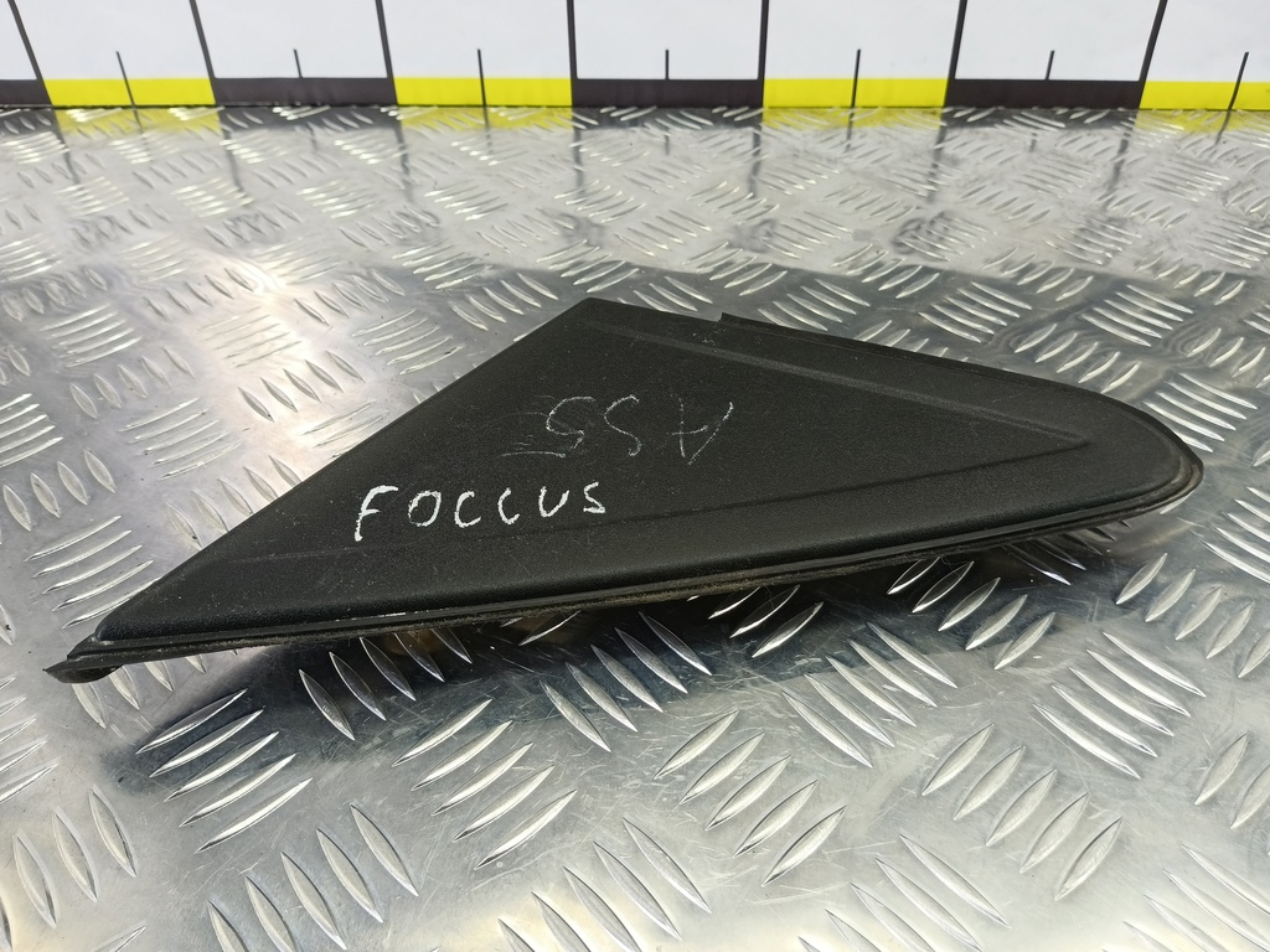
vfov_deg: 58.9
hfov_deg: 73.9
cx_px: 635
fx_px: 844
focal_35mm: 23
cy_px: 476
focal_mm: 4.11
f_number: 1.6
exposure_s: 1/50
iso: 149
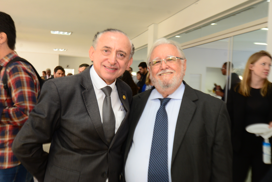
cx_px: 136
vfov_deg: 37.9
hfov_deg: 54.4
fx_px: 265
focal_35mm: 35
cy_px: 91
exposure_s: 1/125
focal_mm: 35
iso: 1600
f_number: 4.5
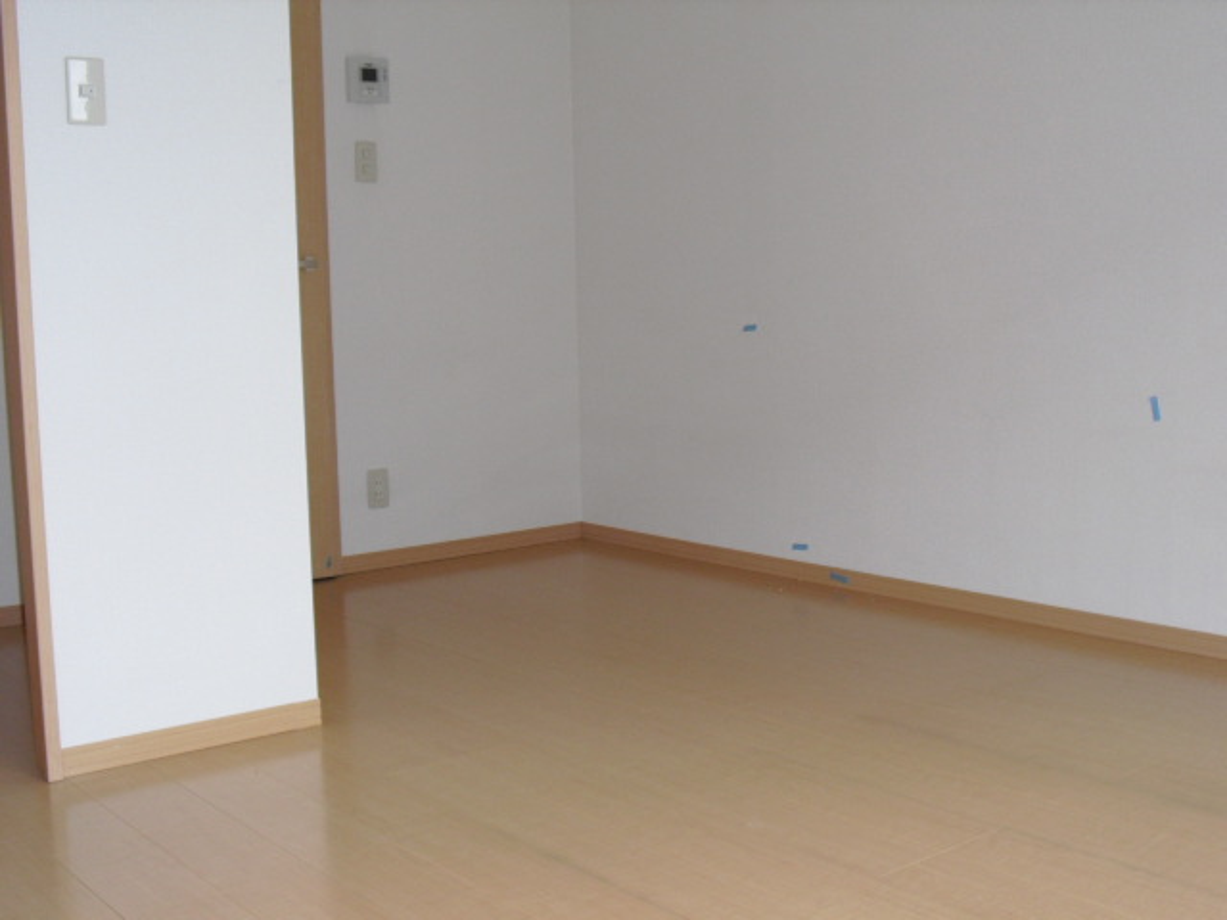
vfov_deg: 32.9
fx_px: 1560
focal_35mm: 44
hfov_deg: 42.9
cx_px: 614
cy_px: 460
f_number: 3.4
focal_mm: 7.7
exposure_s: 1/125
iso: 200
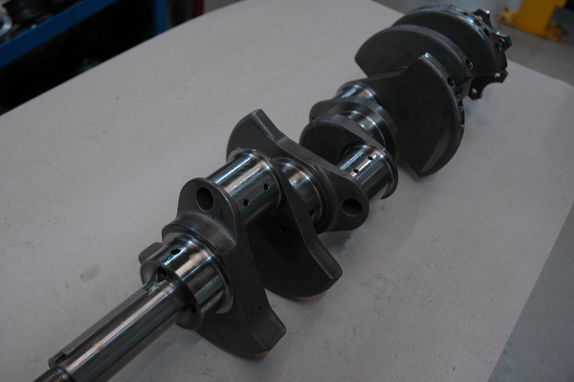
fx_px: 645
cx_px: 287
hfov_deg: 48.0
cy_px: 191
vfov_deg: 33.0
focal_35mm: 40
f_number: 3.8
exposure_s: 1/50
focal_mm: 27
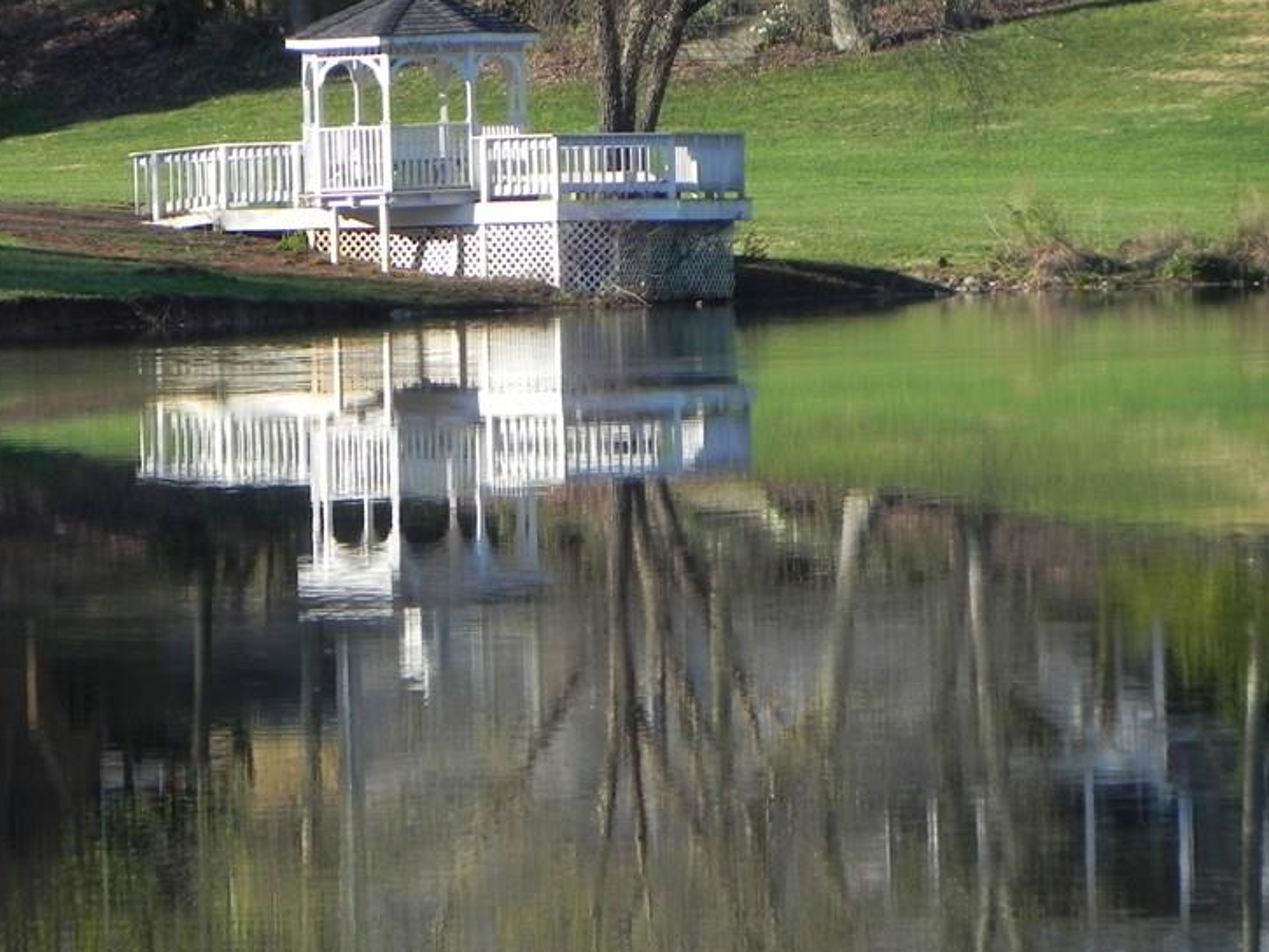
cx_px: 478
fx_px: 21999
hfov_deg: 3.3
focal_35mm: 600
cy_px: 444
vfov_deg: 2.5
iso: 160
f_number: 5.6
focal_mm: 75.7
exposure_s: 1/368
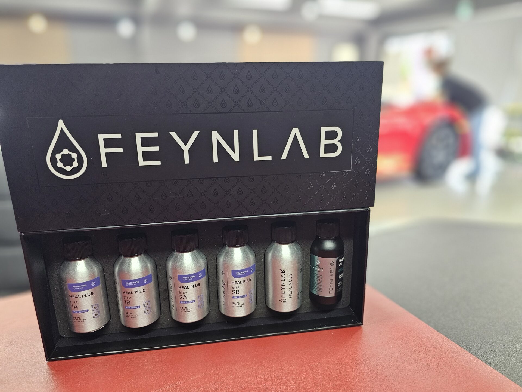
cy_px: 196
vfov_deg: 58.9
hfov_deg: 73.9
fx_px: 347
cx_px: 261
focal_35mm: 23
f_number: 1.7
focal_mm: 6.3
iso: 320
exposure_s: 1/100
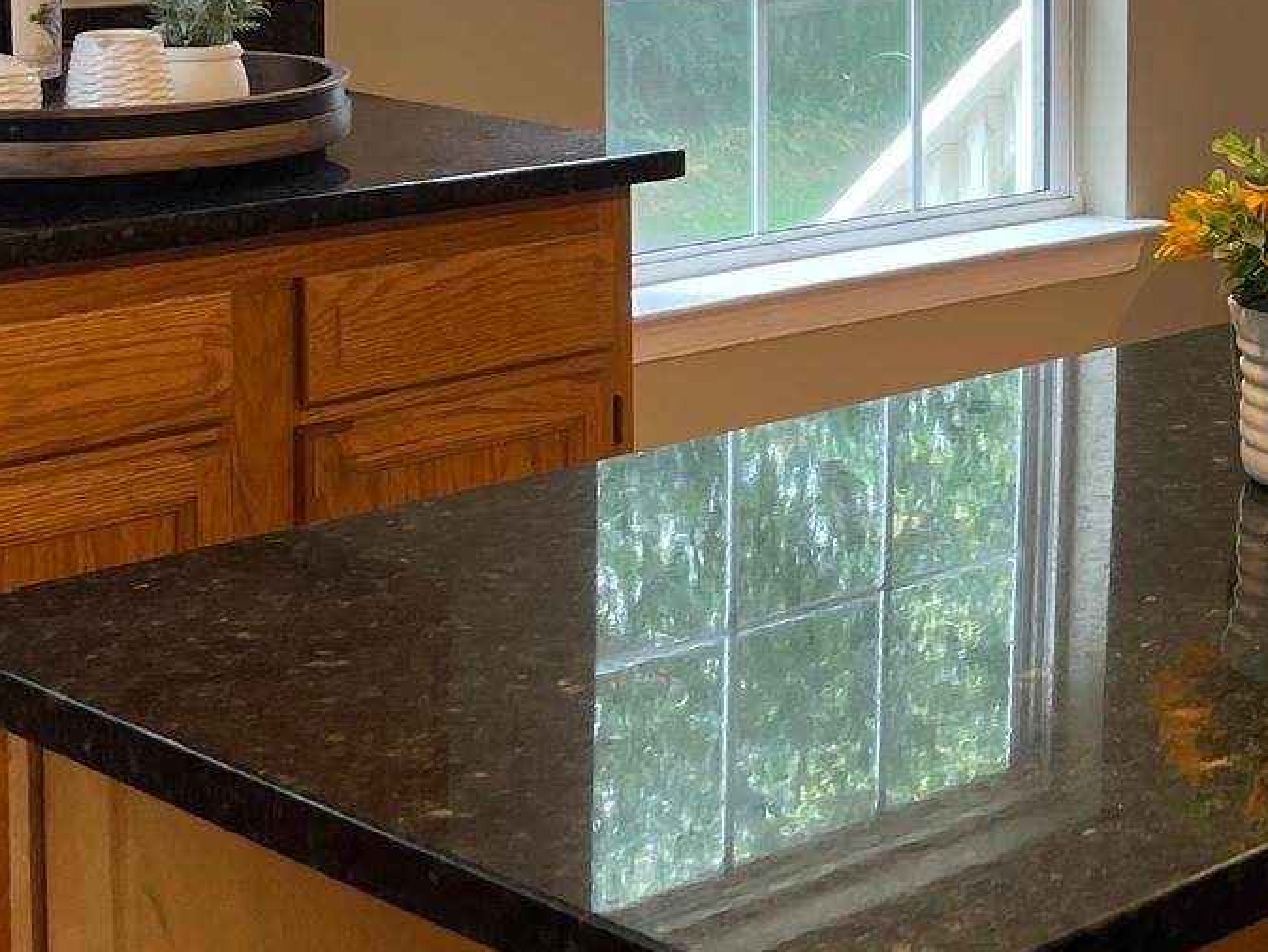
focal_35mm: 79
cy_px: 21
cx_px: 1499
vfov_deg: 18.2
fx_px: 2895
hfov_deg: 22.8
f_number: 1.6
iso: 64
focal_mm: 4.2
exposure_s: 1/60
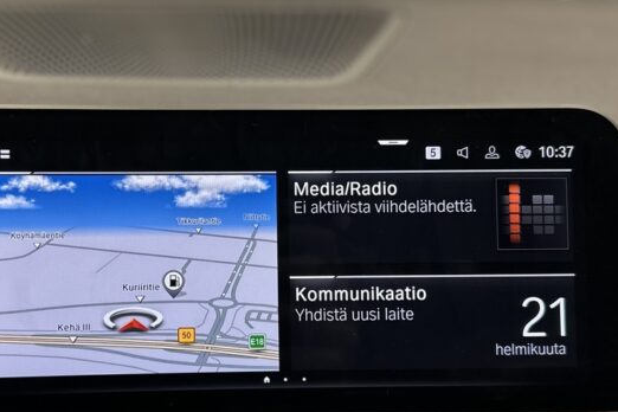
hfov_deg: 40.0
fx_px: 841
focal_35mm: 49
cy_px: 226
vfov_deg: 27.5
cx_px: 225
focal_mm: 6.86
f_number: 1.78
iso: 160
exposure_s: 1/76
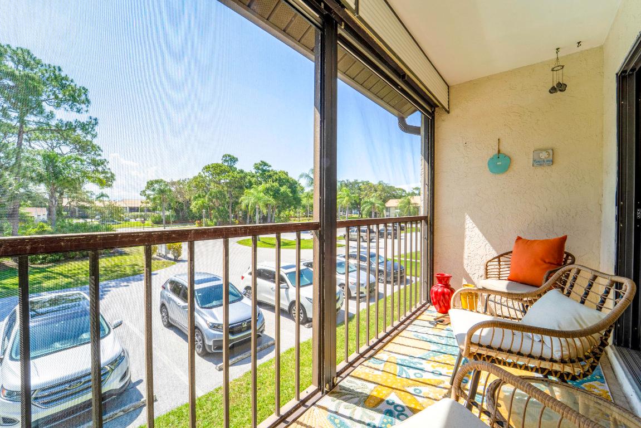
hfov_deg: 104.2
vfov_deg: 81.2
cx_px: 320
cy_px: 214
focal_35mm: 14
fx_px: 249
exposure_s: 1/640
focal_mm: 14
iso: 100
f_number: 20
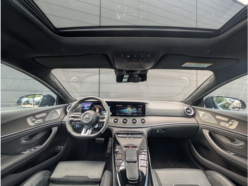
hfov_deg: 110.5
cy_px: 93
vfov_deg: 94.5
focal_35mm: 12
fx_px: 86
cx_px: 124
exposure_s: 1/72.8
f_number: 1.95
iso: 76
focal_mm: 2.23
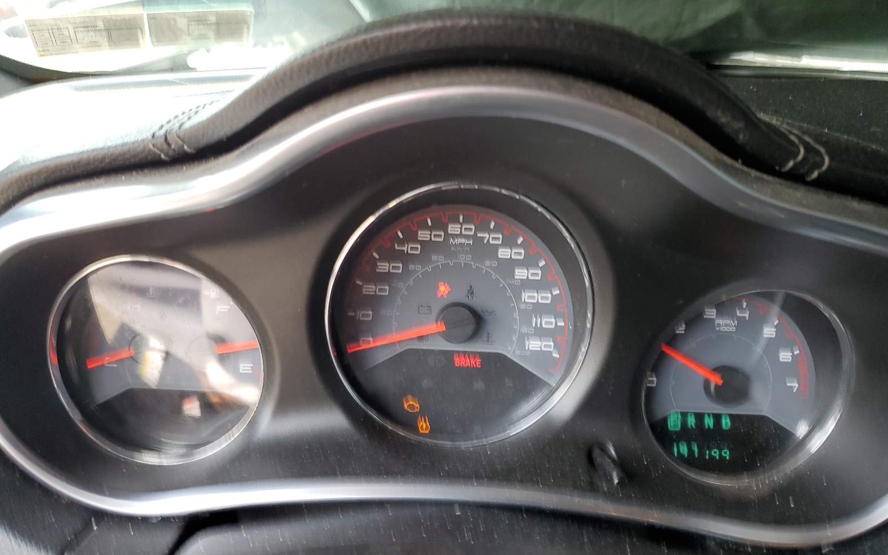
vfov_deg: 44.5
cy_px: 278
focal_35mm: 28
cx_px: 438
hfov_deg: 66.5
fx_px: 678
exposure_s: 1/120
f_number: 1.5
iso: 59
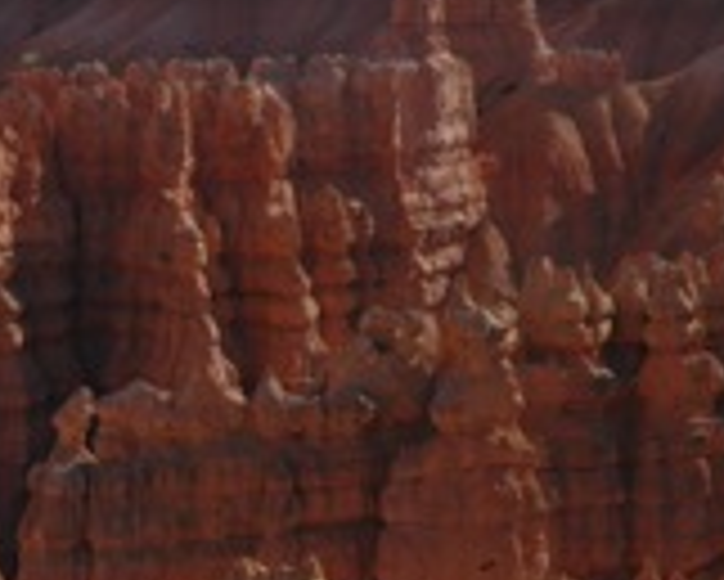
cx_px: 72
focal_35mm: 306
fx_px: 6561
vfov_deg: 5.1
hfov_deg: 6.3
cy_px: 567
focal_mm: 70
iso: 200
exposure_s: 1/400
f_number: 11
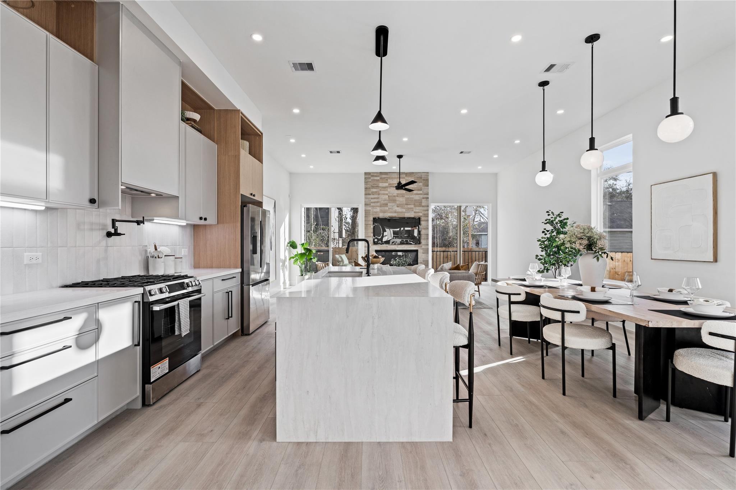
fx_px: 327
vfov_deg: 73.7
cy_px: 245
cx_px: 368
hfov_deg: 96.7
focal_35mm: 16
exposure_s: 1/4
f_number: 9
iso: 200
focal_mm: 16
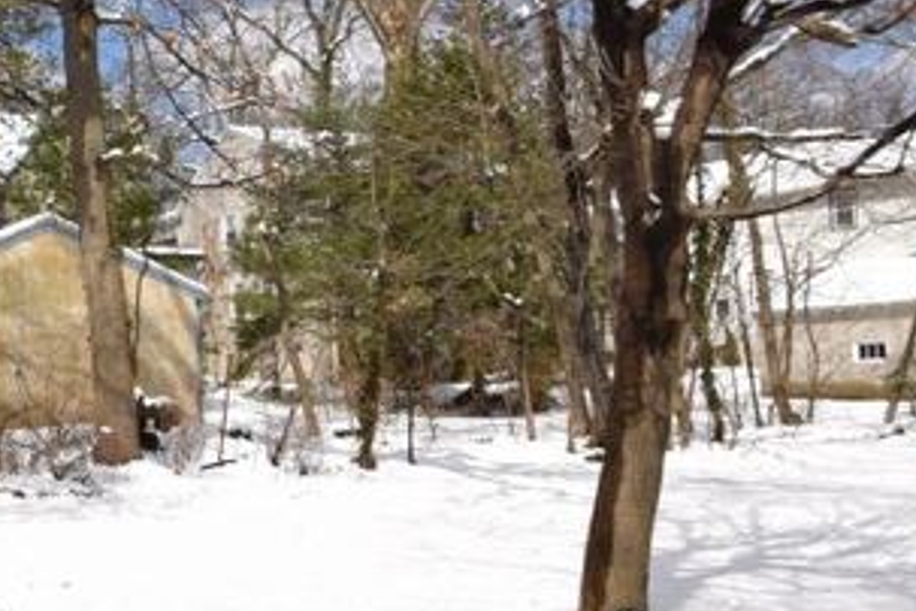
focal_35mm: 47
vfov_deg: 28.4
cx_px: -103
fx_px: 1207
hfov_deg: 35.3
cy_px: 336
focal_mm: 11
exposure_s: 1/200
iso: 100
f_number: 14
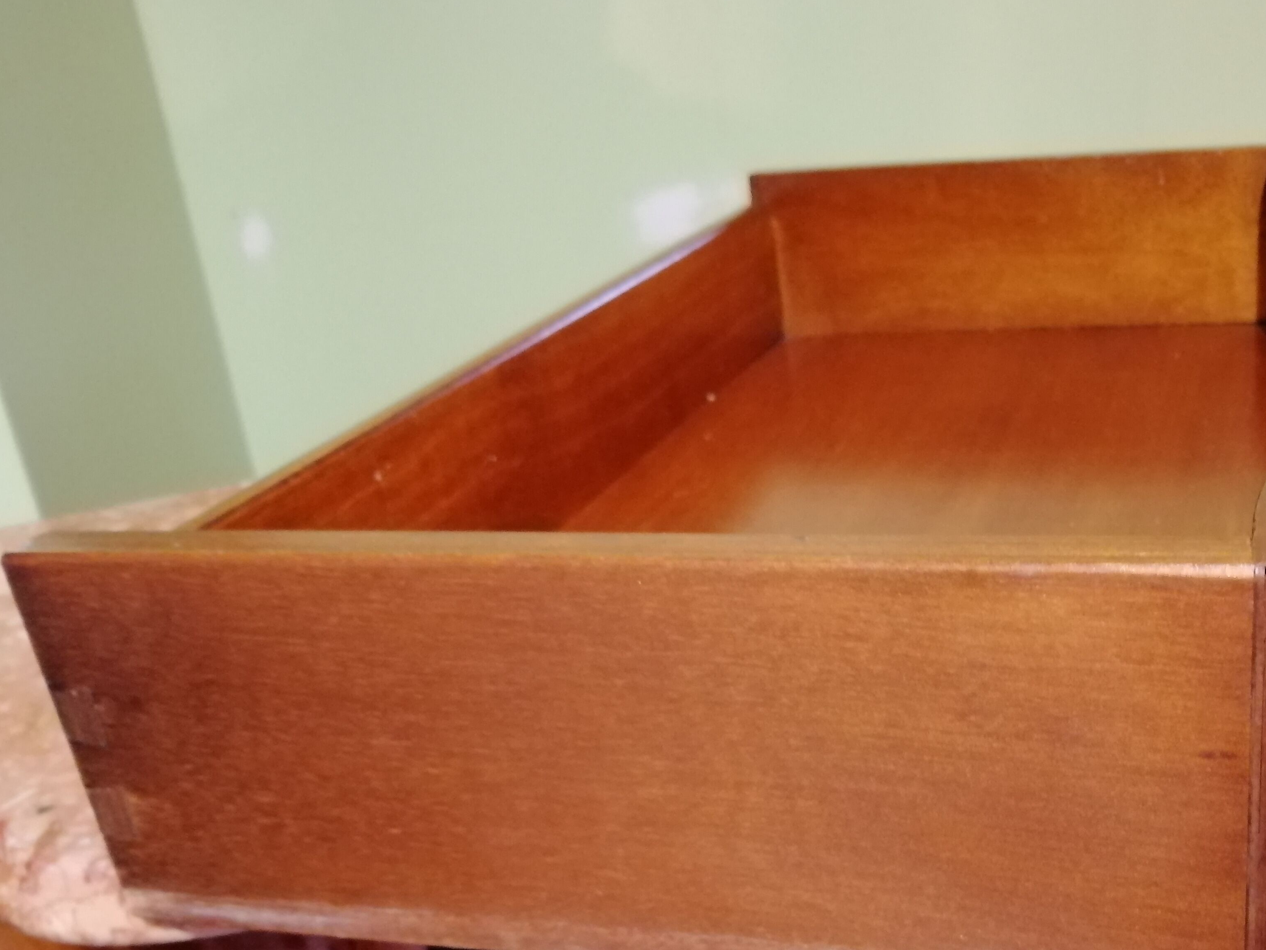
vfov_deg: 36.2
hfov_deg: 46.6
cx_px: 902
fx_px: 1426
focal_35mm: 39
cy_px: 680
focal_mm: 3.95
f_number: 1.8
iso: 1000
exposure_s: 1/16.7
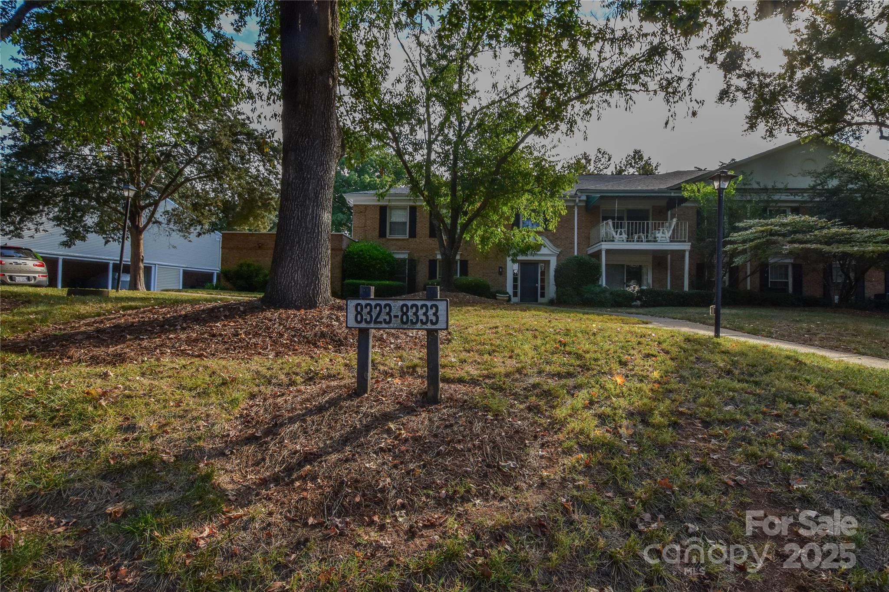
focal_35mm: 16
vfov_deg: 72.0
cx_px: 444
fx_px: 407
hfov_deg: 95.0
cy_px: 296
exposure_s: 1/200
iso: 400
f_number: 10
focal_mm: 11
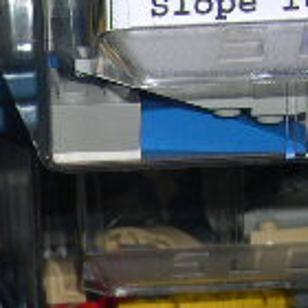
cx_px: -266
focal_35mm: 154
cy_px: 367
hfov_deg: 10.6
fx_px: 1550
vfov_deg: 11.1
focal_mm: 8
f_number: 7.6
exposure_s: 1/60
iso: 100
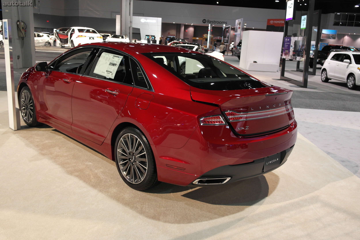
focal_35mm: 30
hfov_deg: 61.9
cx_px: 180
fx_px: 300
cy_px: 120
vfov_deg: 43.6
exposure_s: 1/30
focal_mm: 20
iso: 400
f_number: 3.5
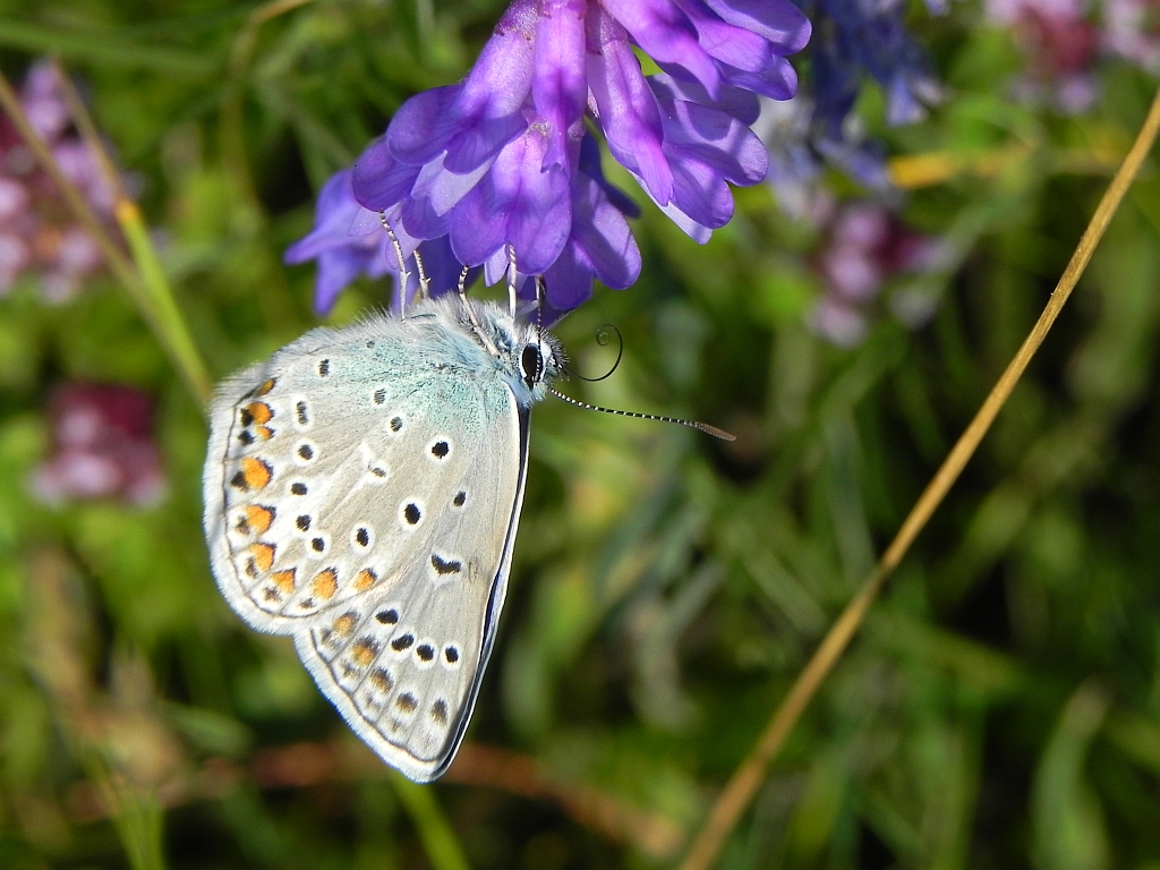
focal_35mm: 129
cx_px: 580
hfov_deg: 15.3
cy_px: 435
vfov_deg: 11.5
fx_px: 4323
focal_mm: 23
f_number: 6.3
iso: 160
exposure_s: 1/593
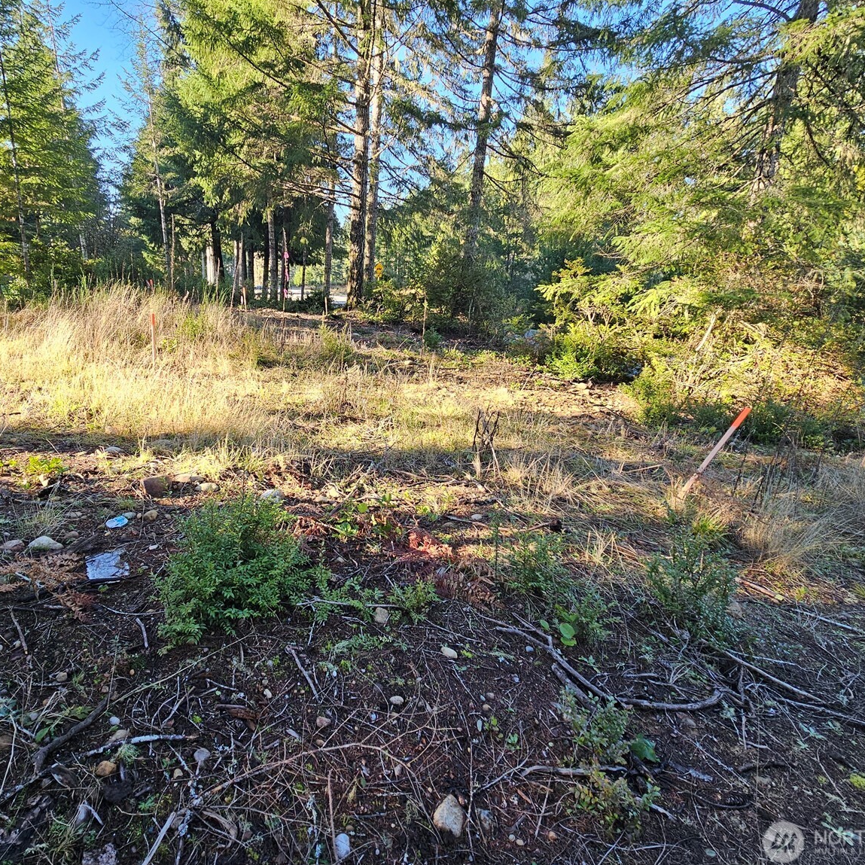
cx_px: 356
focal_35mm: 16
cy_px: 421
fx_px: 452
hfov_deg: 86.6
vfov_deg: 87.4
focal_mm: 2.2
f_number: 2.2
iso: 50
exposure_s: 1/120
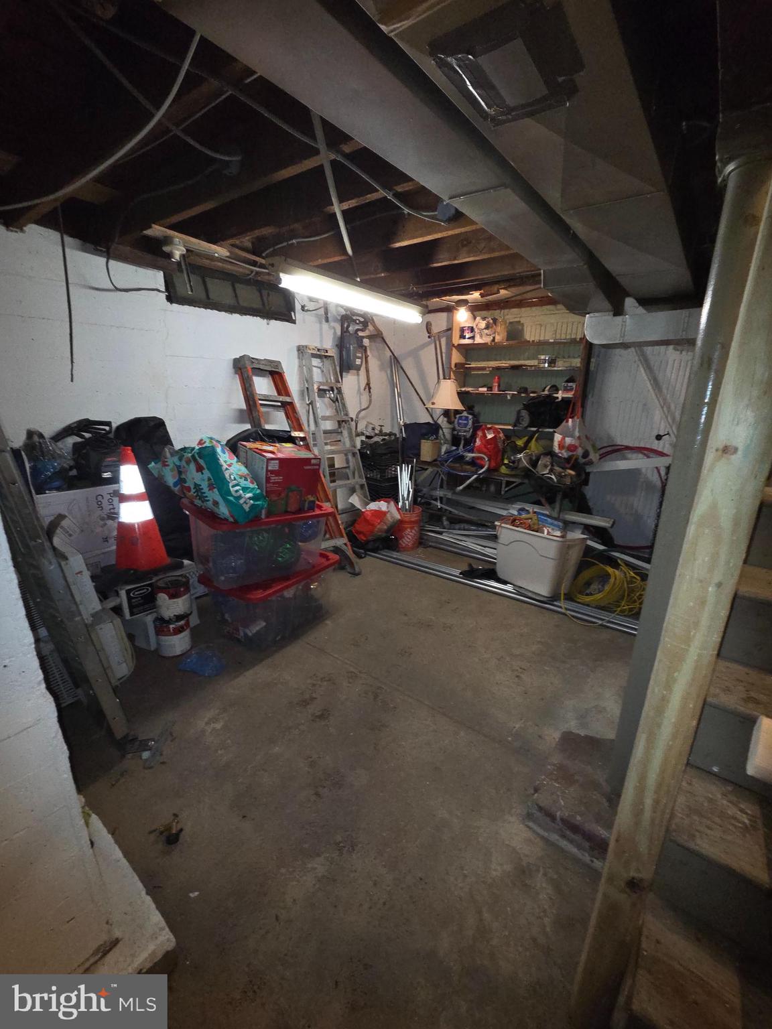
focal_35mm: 13
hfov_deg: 89.9
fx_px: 387
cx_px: 386
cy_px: 514
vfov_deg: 106.2
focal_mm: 2.2
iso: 400
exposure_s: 1/40
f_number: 2.2
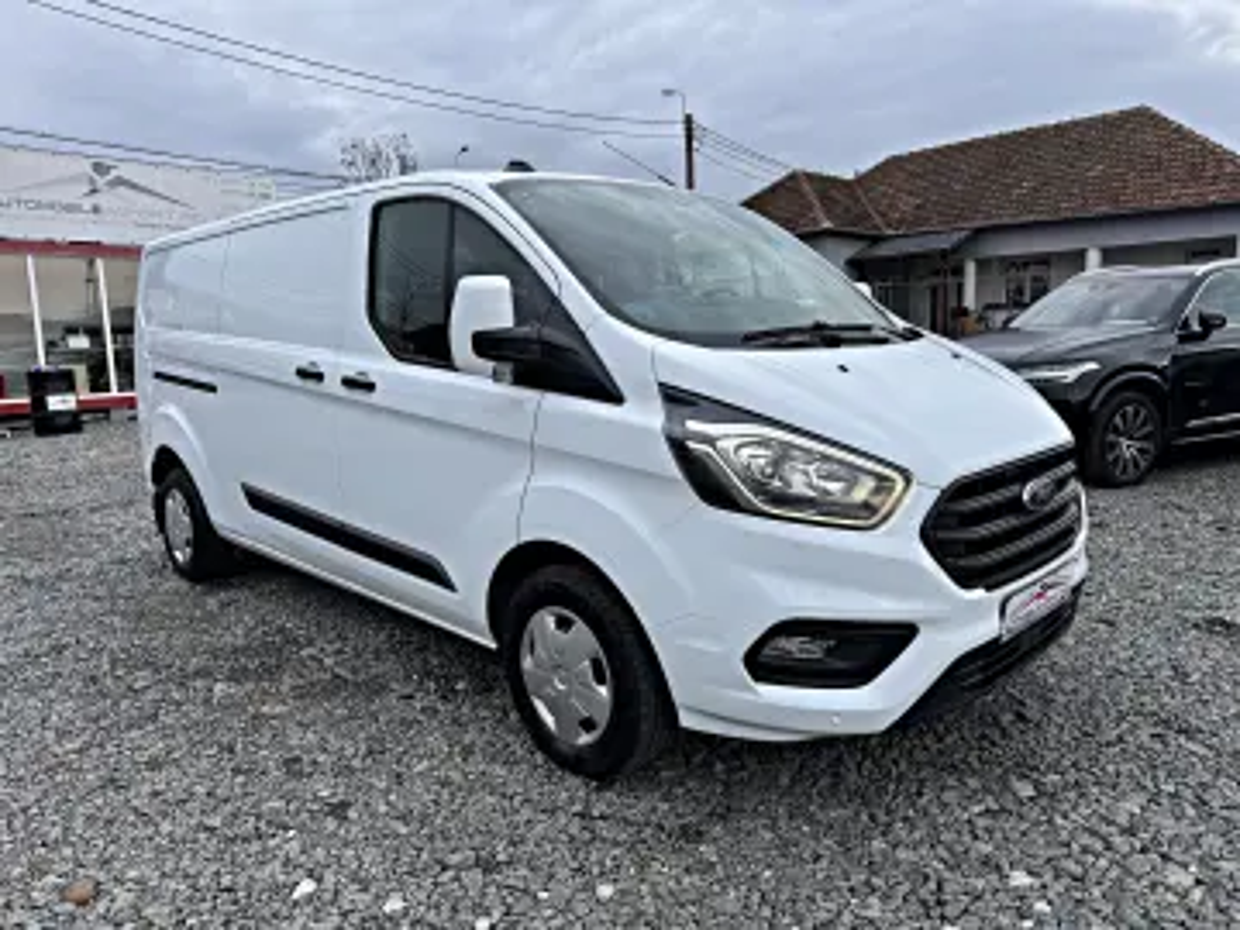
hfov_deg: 71.6
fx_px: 860
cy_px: 465
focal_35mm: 24
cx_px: 620
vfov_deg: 56.8
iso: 200
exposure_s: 1/103
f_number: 1.78
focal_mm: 6.76
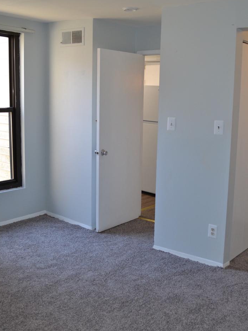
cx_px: 143
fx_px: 382
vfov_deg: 46.8
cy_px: 161
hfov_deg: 35.9
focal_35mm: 40
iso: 400
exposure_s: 1/80
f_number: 4
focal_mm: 18
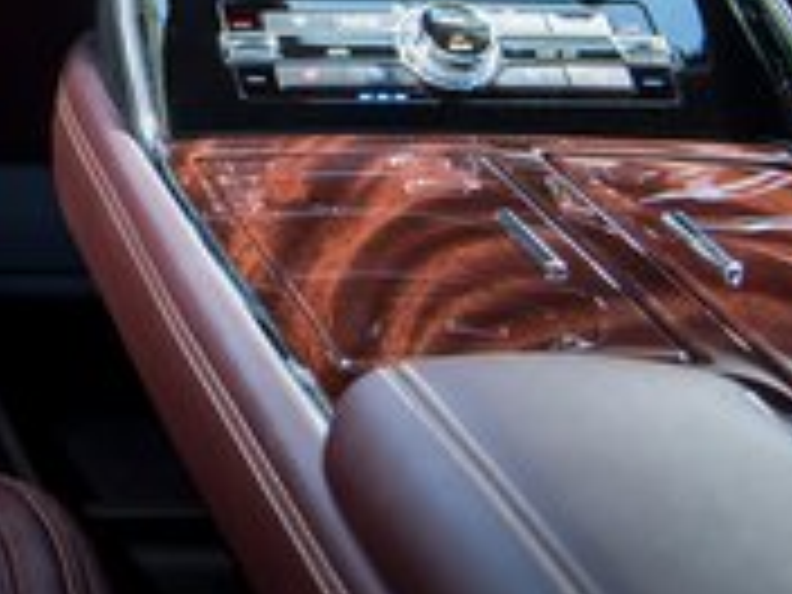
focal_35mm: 105
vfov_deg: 13.5
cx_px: -526
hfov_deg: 16.4
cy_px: -225
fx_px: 2402
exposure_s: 1/30
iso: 64
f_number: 4
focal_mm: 32
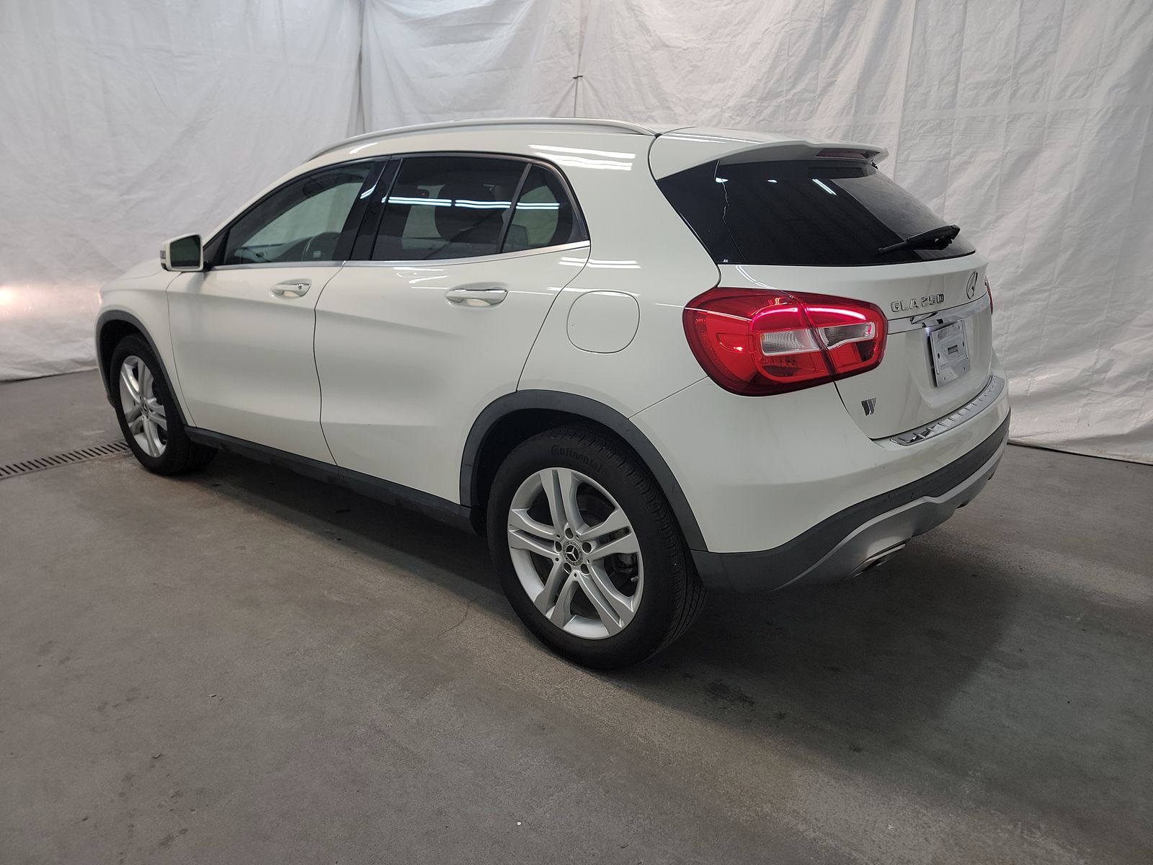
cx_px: 576
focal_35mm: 24
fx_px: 799
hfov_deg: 71.6
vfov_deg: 56.8
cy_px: 432
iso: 88
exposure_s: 1/59
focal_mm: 6.7
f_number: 1.8
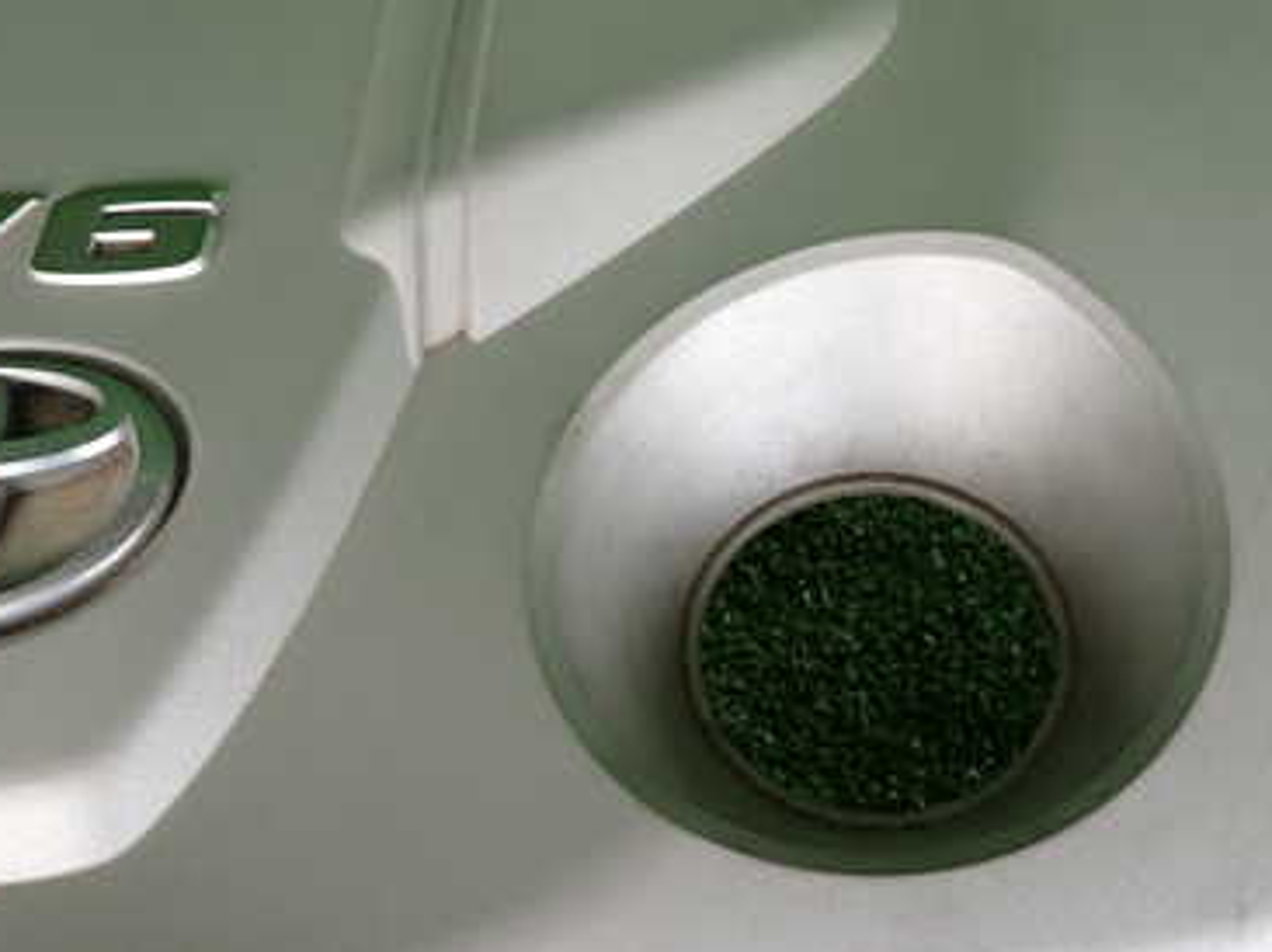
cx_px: 772
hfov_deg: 45.5
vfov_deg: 34.7
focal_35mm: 41
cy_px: 306
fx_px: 1506
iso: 125
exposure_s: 1/125
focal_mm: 4.5
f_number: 2
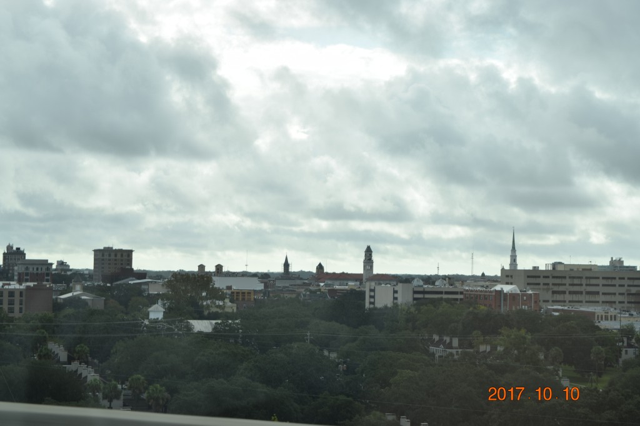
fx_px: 1386
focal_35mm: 78
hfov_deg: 26.0
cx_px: 320
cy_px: 213
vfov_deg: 17.5
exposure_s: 1/200
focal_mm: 52
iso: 100
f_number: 10
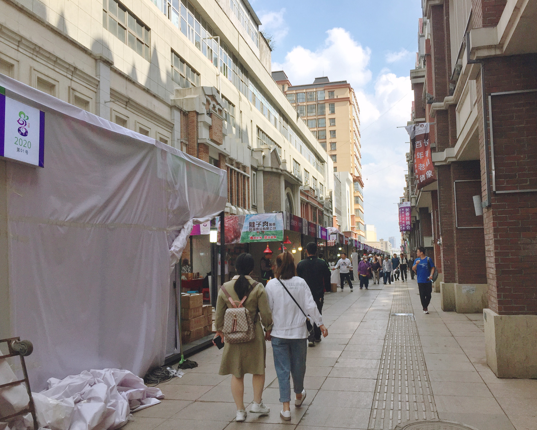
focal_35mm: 31
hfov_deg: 57.1
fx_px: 493
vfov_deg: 47.1
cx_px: 292
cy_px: 215
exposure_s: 1/1412
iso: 32
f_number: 2.2
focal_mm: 4.15
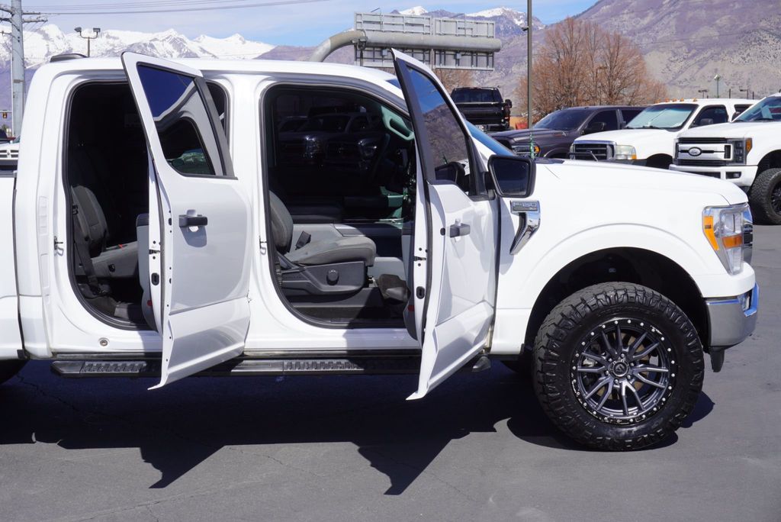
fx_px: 1140
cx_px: 390
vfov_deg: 25.8
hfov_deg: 37.8
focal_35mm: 52
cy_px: 261
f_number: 11
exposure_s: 1/160
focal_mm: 35
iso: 100
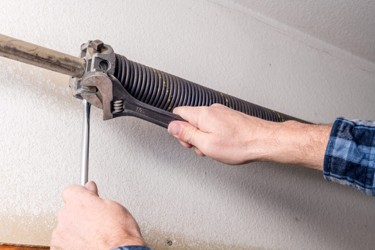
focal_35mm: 50
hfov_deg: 39.6
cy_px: 125
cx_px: 188
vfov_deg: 27.0
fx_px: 521
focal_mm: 50
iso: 200
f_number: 11
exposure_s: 1/125
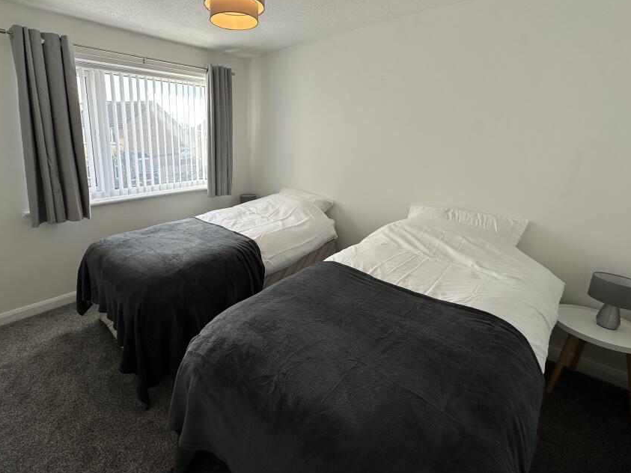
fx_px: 310
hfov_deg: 90.4
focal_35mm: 17
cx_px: 267
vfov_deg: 74.1
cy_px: 195
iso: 40
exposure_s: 1/159
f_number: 2.2
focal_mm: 2.22
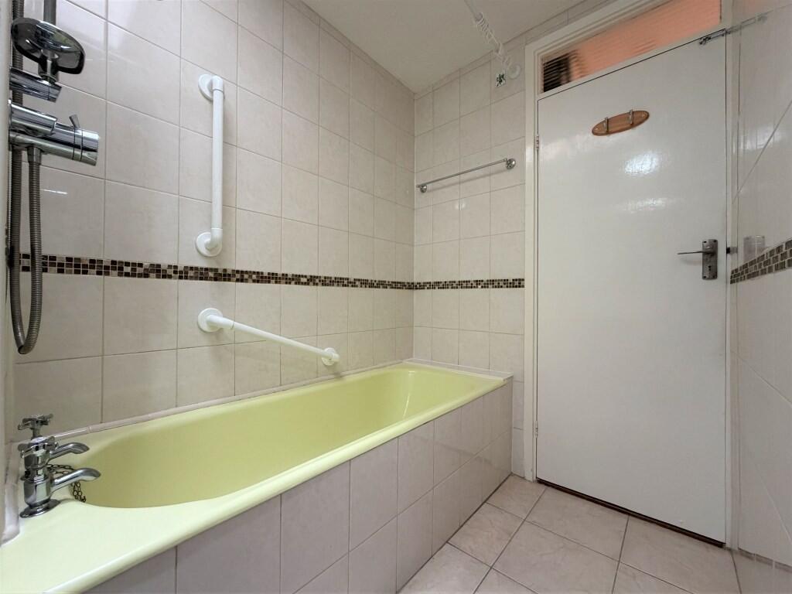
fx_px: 320
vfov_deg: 85.7
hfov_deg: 102.1
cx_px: 396
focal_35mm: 14
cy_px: 297
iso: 320
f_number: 2.2
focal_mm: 2.22
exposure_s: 1/103
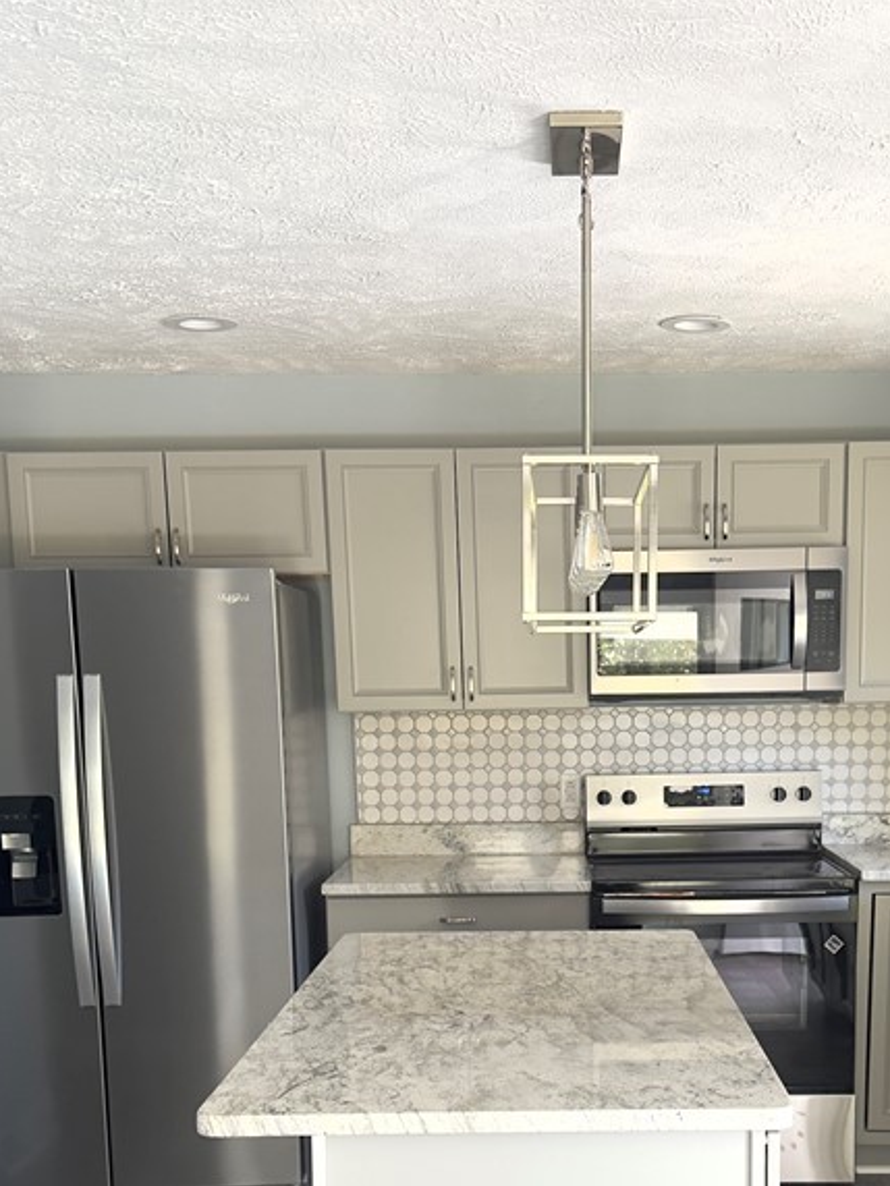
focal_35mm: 43
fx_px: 1474
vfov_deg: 42.5
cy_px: 890
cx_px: 577
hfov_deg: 33.4
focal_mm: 6.76
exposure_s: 1/121
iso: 160
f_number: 1.78
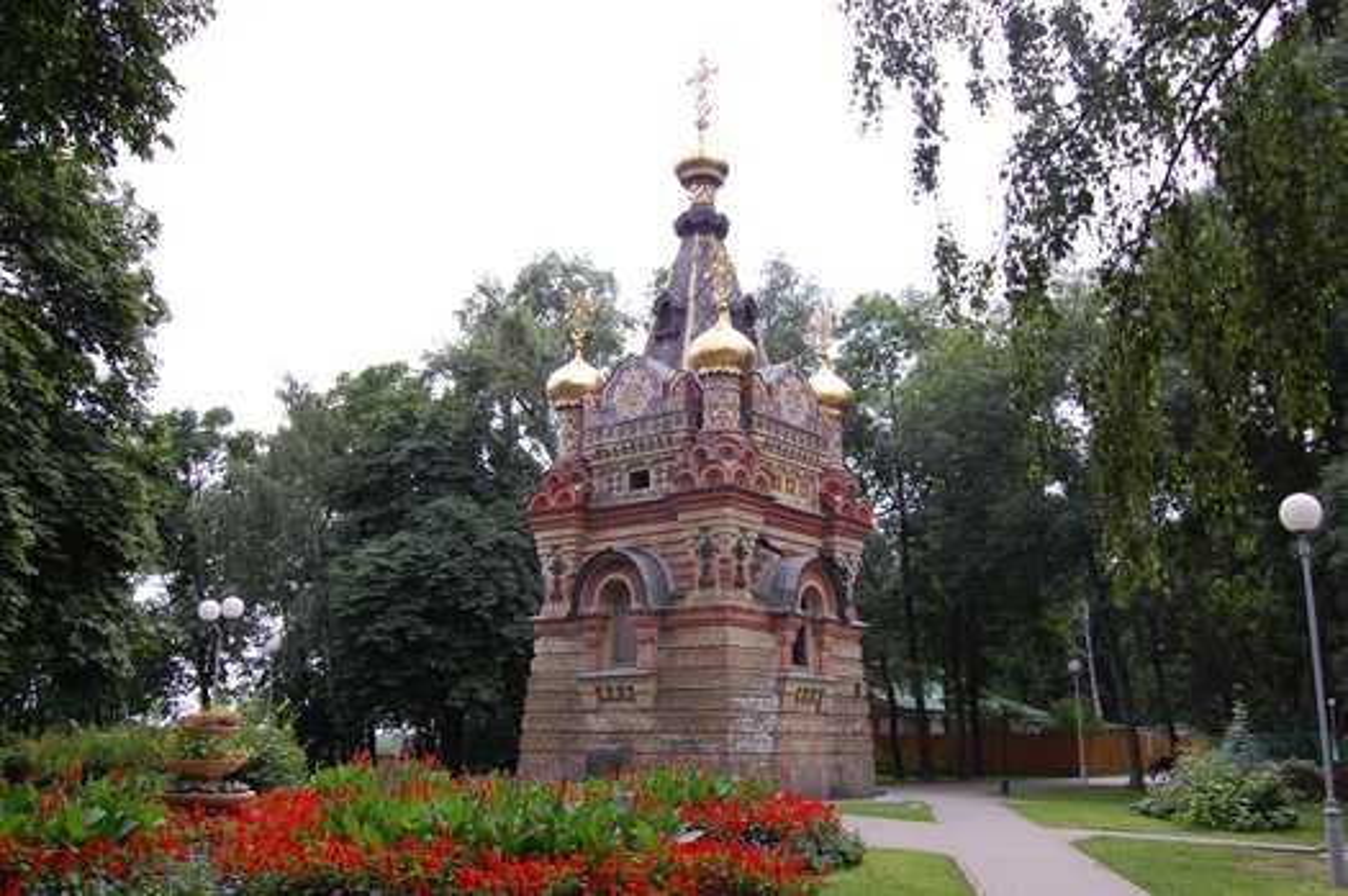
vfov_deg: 39.9
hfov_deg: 57.3
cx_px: 674
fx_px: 1234
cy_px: 448
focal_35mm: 33
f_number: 8
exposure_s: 1/250
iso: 200
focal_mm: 22
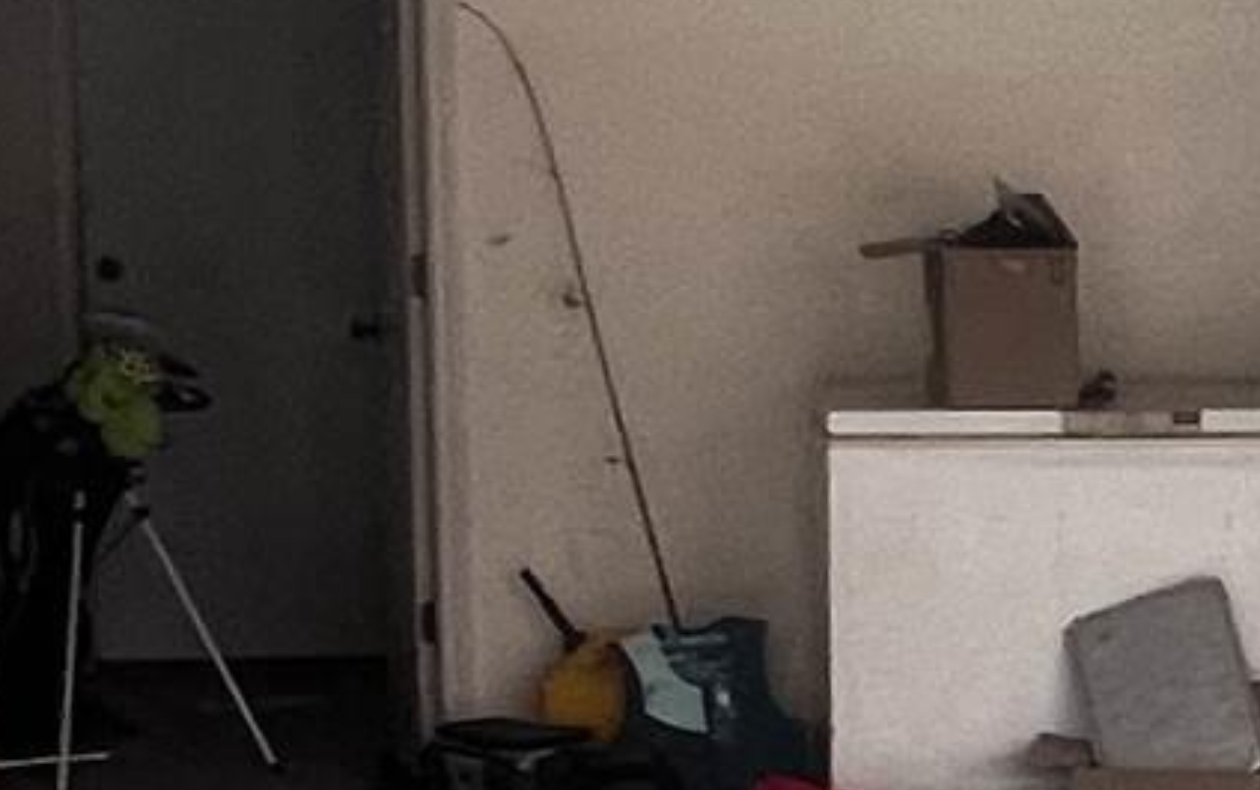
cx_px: 1793
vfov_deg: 13.1
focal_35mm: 100
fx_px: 3436
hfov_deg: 18.7
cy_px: 599
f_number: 1.8
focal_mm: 1.57
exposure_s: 1/99
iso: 125
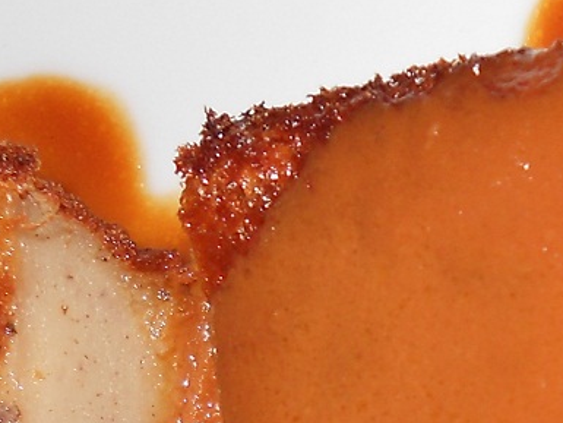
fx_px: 2489
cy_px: 746
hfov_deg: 12.7
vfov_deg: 9.3
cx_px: 583
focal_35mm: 153
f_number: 5.5
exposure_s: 1/30
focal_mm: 6.72
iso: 80
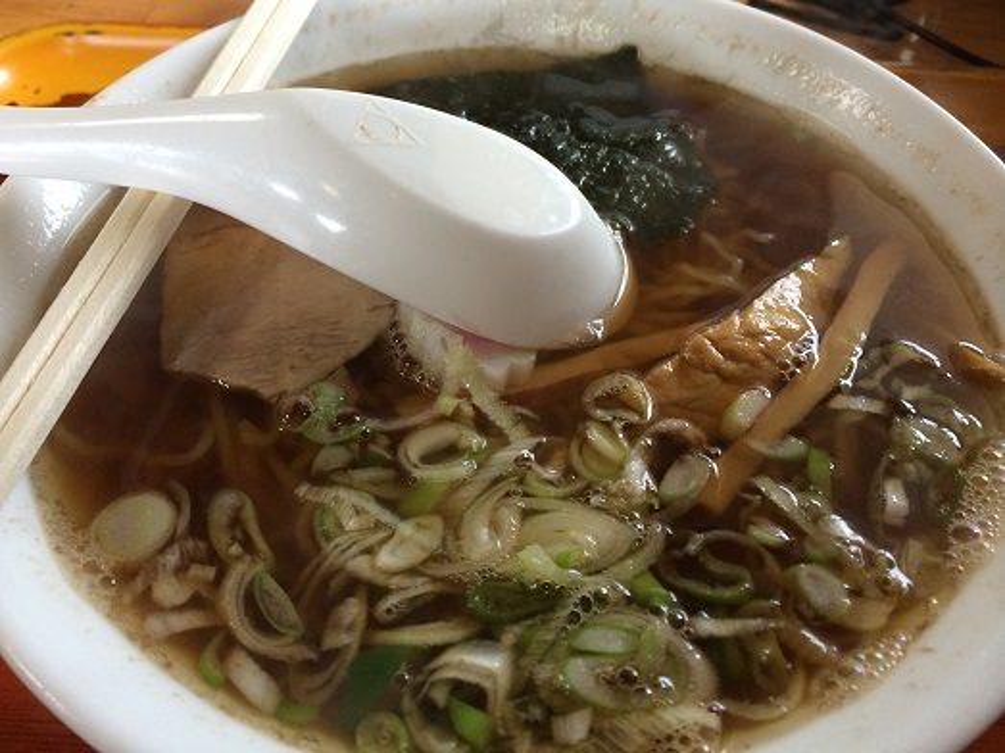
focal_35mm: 30
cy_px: 376
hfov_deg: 60.0
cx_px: 502
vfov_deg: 46.8
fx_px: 871
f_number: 2.2
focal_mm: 4.12
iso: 125
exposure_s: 1/30
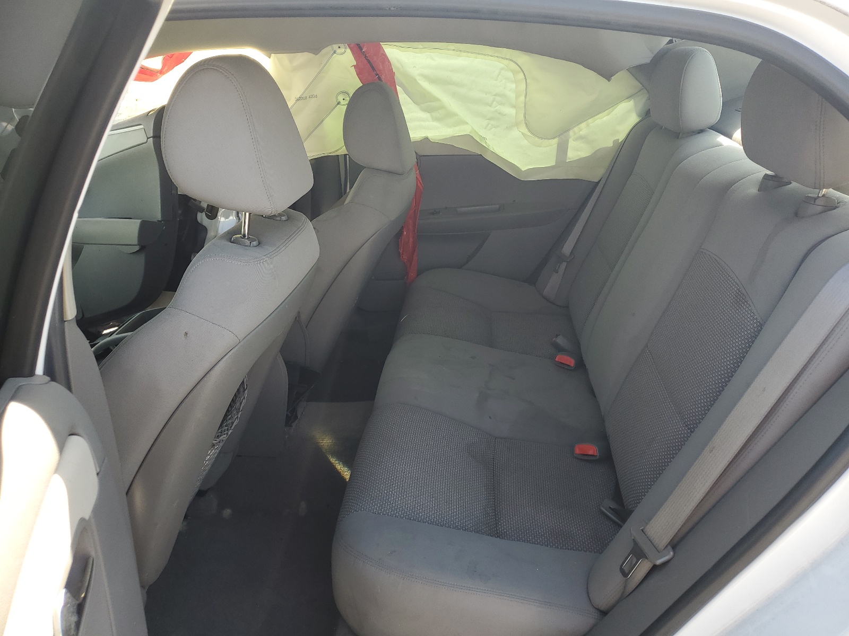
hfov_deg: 67.3
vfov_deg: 53.1
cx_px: 424
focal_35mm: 26
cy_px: 318
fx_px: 638
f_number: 1.5
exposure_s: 1/270
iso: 50
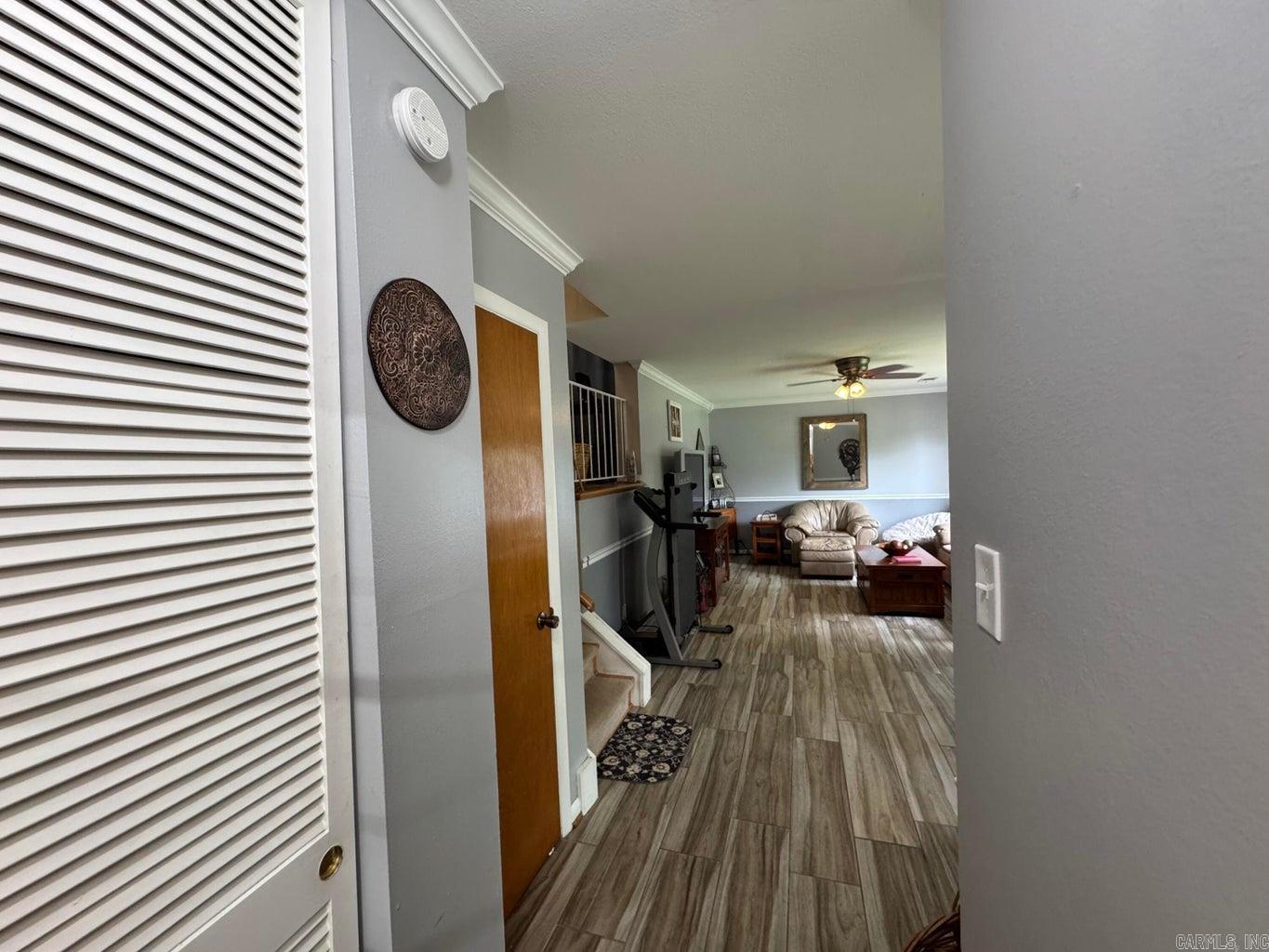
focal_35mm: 14
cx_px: 634
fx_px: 513
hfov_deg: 102.1
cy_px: 476
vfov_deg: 85.7
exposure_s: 1/60
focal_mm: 2.22
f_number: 2.2
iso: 250
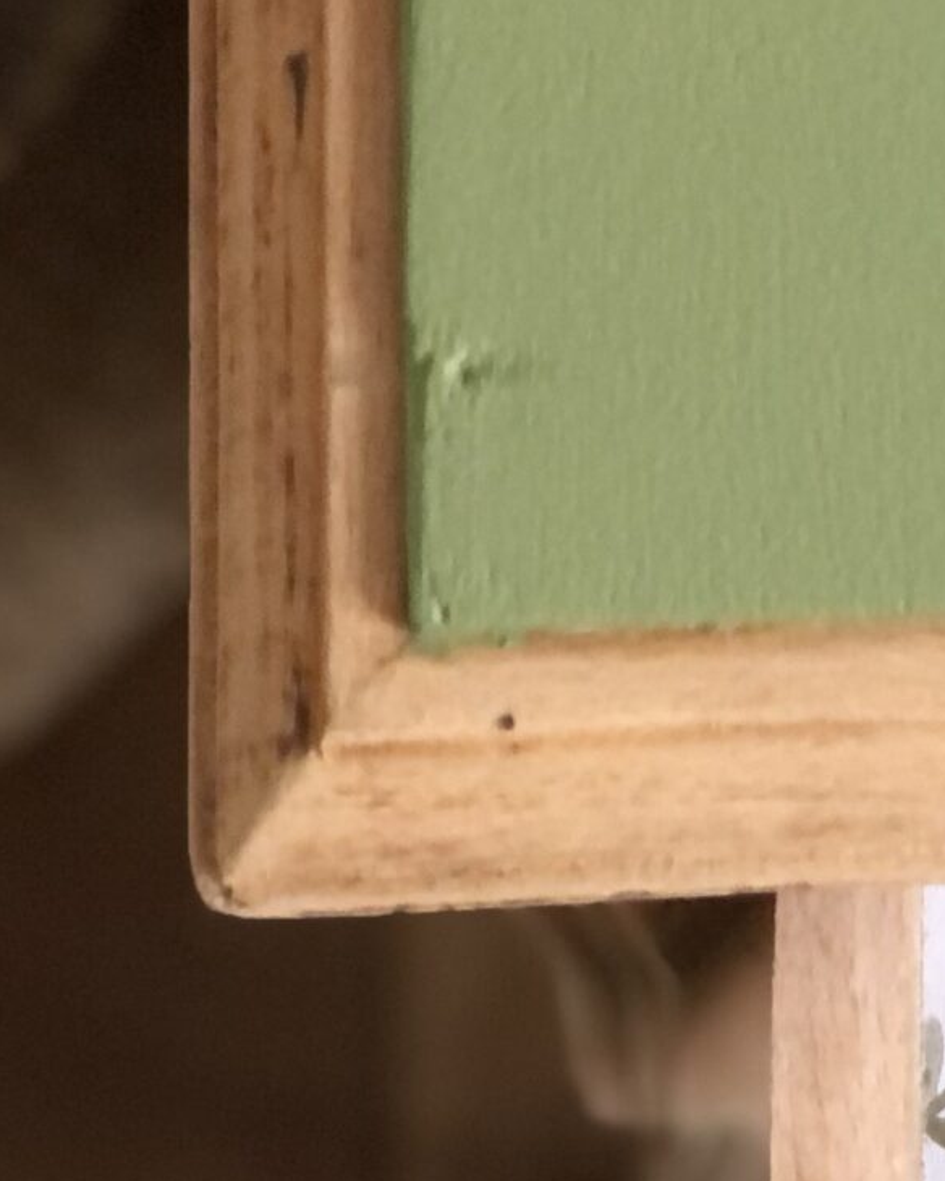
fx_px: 6223
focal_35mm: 178
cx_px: 1212
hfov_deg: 8.6
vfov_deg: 10.8
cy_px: 723
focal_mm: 6
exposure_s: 1/17
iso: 160
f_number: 2.4
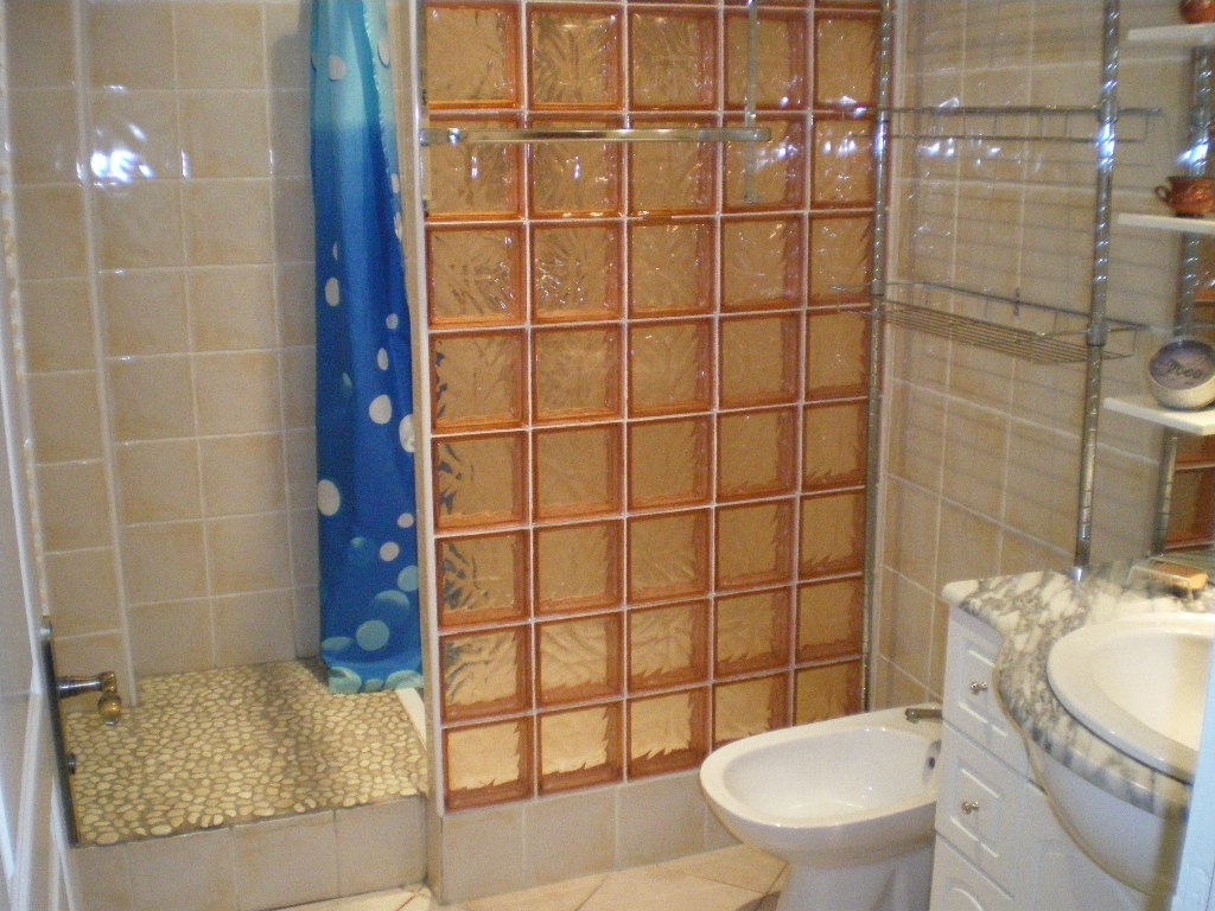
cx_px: 608
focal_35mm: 36
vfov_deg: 39.7
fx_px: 1264
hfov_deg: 51.4
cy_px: 456
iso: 800
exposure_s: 1/50
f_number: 3.1
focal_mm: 6.3
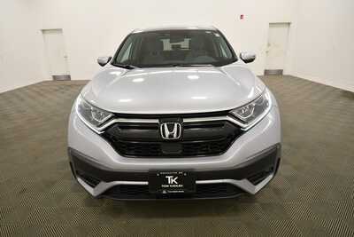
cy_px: 118
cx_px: 177
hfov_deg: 81.2
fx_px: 207
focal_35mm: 21
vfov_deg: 59.5
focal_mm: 14
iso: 800
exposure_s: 1/200
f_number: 5
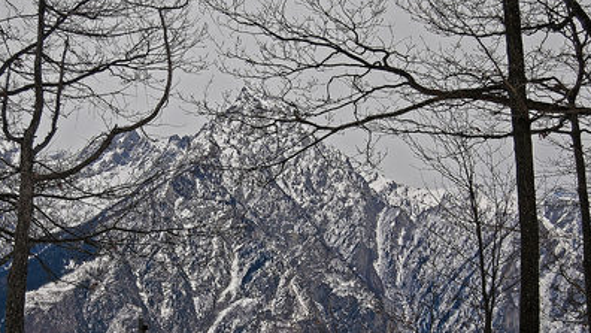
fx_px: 1270
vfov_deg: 14.9
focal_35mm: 81
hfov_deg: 26.1
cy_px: 241
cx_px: 224
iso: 100
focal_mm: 34
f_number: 4.5
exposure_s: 1/640
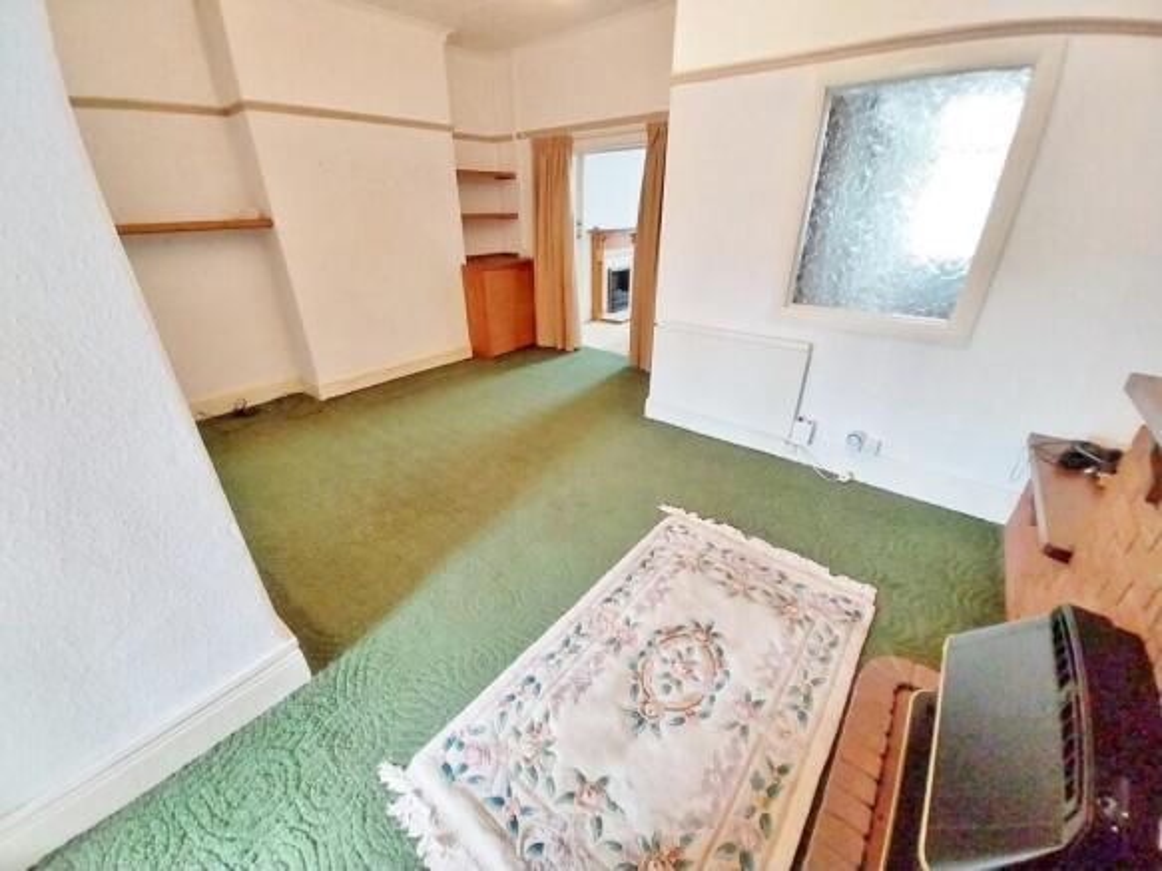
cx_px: 581
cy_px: 436
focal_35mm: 13
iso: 160
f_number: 2.2
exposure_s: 1/33
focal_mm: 1.13
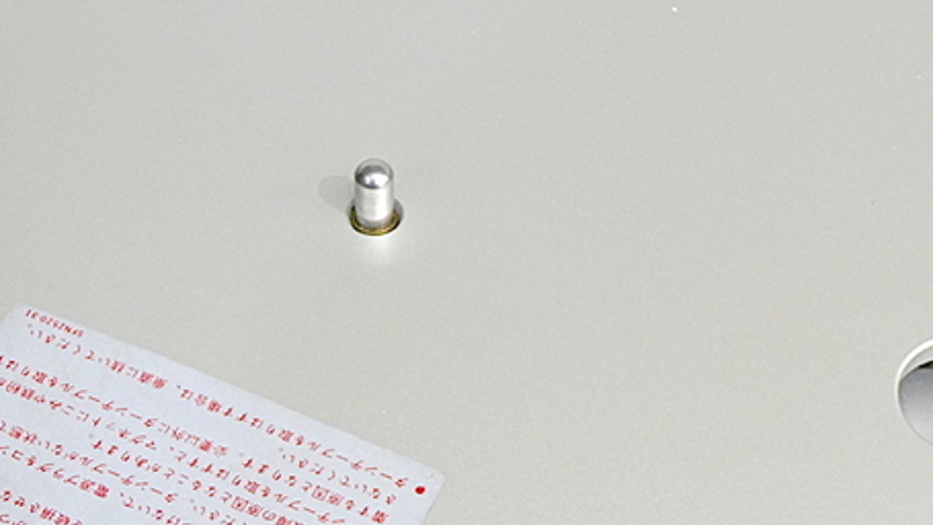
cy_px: 345
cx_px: 365
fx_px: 2672
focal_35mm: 108
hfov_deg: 19.8
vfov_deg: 11.2
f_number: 4
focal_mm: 8.4
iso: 200
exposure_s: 1/15
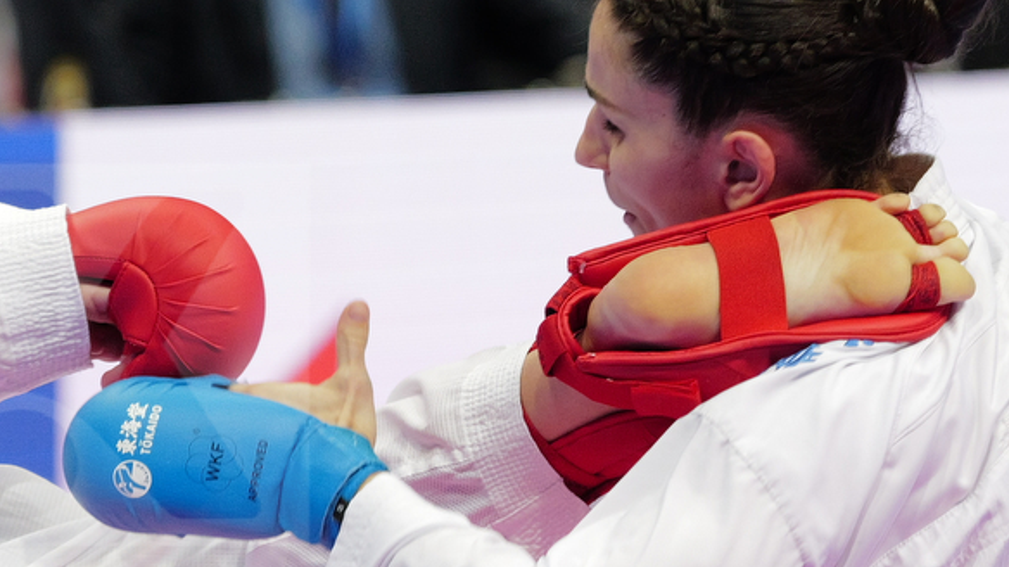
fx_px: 14255
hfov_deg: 4.1
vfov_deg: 2.3
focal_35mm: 533
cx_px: 828
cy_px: 356
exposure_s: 1/1000
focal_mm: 119
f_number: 2.8
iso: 1600
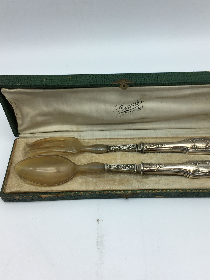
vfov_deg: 47.8
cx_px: 129
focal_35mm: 39
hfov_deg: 36.6
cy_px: 134
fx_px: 315
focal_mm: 4.15
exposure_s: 1/222
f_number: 2.2
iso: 25
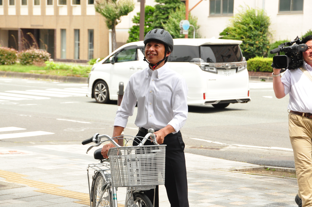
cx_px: 156
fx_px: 909
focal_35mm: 105
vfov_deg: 13.0
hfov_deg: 19.5
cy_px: 104
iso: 1600
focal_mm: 70
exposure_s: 1/1600
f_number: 10
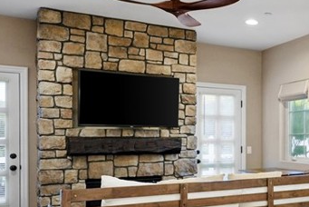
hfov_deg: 34.5
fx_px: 412
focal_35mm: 48
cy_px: 140
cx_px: 353
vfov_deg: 27.9
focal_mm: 16
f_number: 4
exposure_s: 1/15
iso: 500
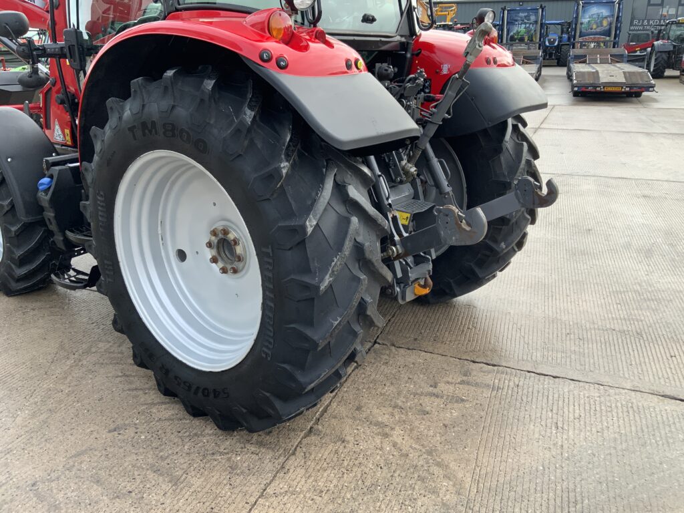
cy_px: 256
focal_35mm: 29
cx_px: 342
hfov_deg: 61.7
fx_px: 573
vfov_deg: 48.2
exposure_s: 1/346
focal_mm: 3
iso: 16
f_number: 1.8
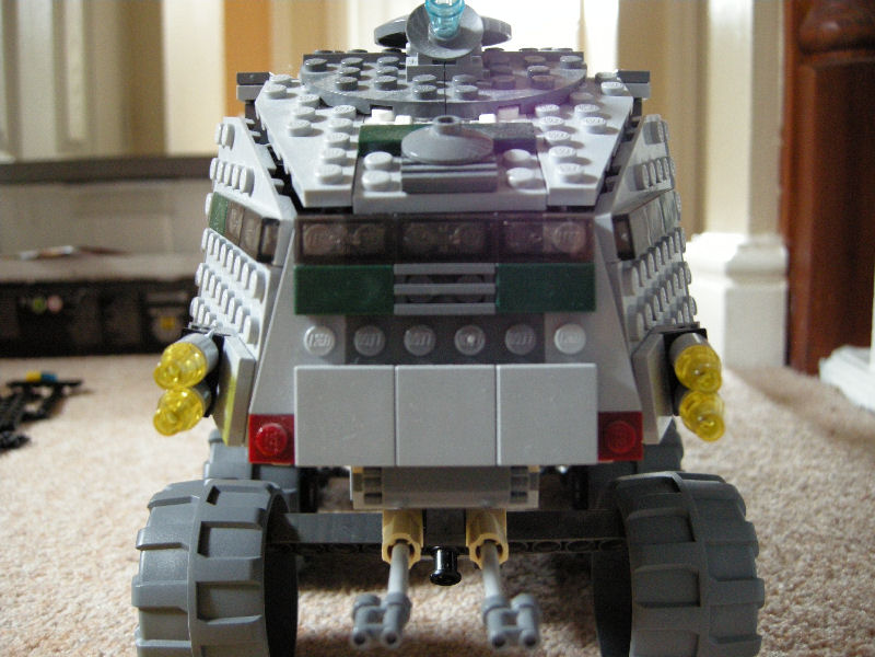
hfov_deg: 52.6
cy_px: 328
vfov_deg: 40.7
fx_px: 885
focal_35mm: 35
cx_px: 438
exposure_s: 1/24.3
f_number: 2.7
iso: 400
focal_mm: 7.5
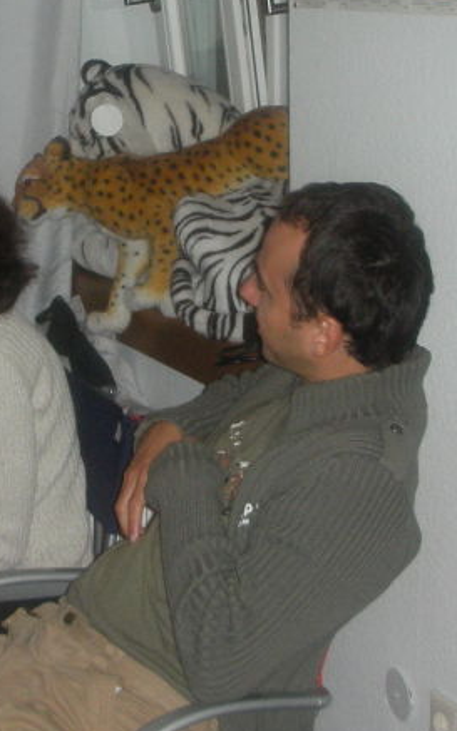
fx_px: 1734
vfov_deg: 23.7
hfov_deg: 15.0
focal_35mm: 87
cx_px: 122
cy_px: 219
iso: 137
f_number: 3
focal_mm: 5.8
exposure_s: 1/60.1
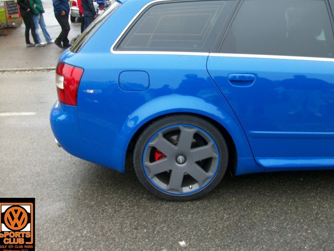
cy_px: 122
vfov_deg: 39.7
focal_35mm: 36
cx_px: 174
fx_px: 347
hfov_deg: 51.3
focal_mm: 5.7
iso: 80
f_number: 2.9
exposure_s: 1/115
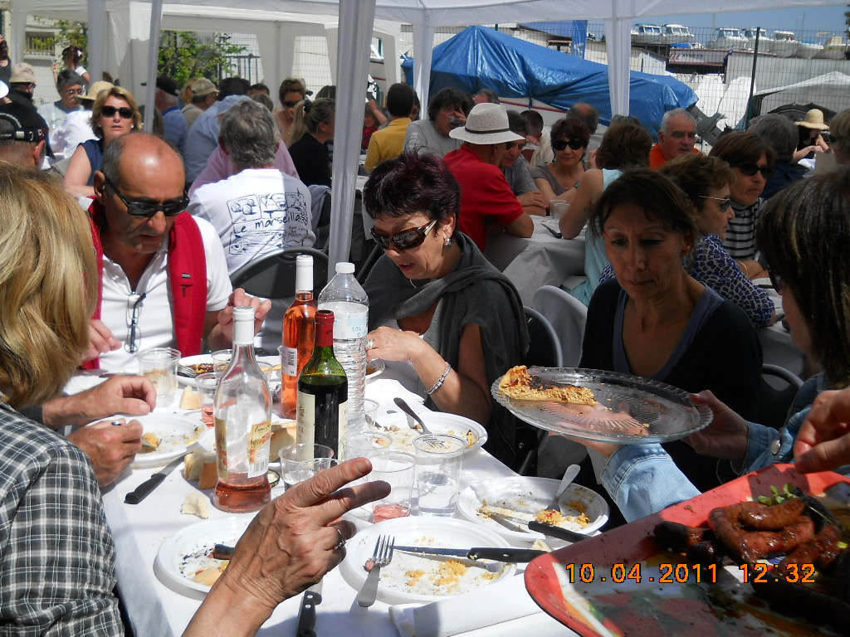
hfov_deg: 45.8
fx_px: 1007
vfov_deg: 35.1
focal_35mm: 41
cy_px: 318
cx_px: 425
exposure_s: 1/640
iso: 80
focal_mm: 6.72
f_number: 5.5
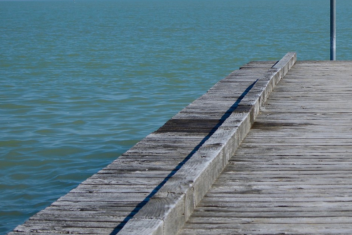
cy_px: 44
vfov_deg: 10.3
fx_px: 1303
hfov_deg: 15.2
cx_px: 337
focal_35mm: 133
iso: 100
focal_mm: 35
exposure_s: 1/800
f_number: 8
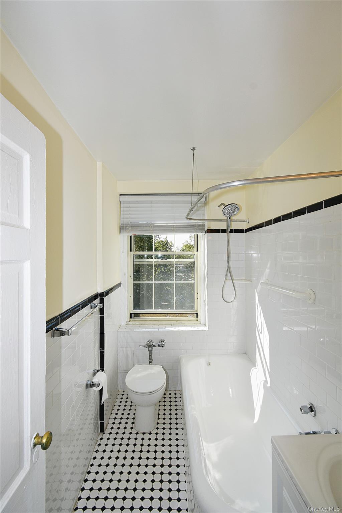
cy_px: 256
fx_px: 214
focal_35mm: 15
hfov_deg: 77.3
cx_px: 171
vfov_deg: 100.4
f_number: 7.1
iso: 100
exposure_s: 1/200
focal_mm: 10
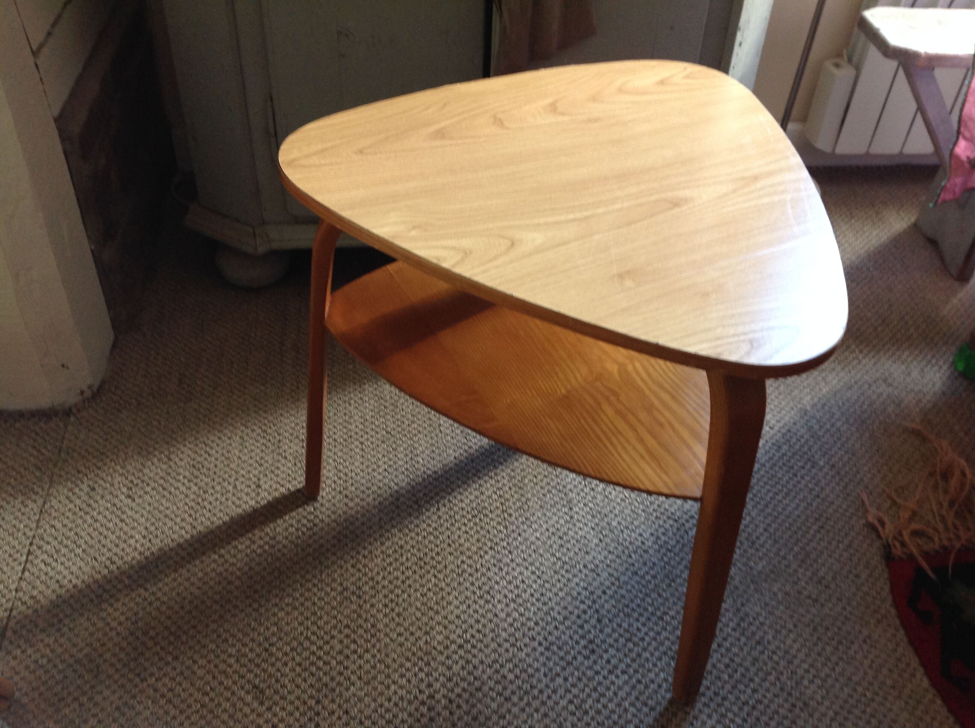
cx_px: 488
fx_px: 984
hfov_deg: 52.7
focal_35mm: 35
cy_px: 364
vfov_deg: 40.6
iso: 125
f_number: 2.4
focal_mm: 4.28
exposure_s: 1/15
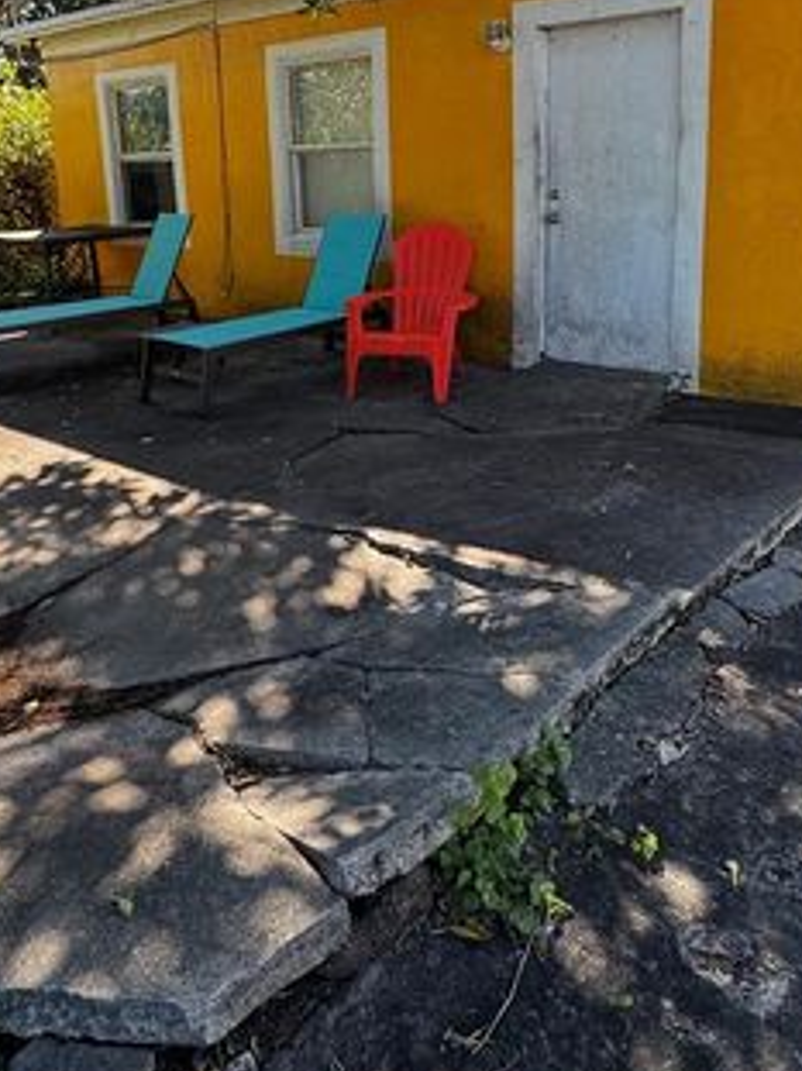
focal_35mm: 30
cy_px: 343
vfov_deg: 58.4
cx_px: 392
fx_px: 927
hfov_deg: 46.8
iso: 40
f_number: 2.2
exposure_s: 1/110
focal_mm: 2.22
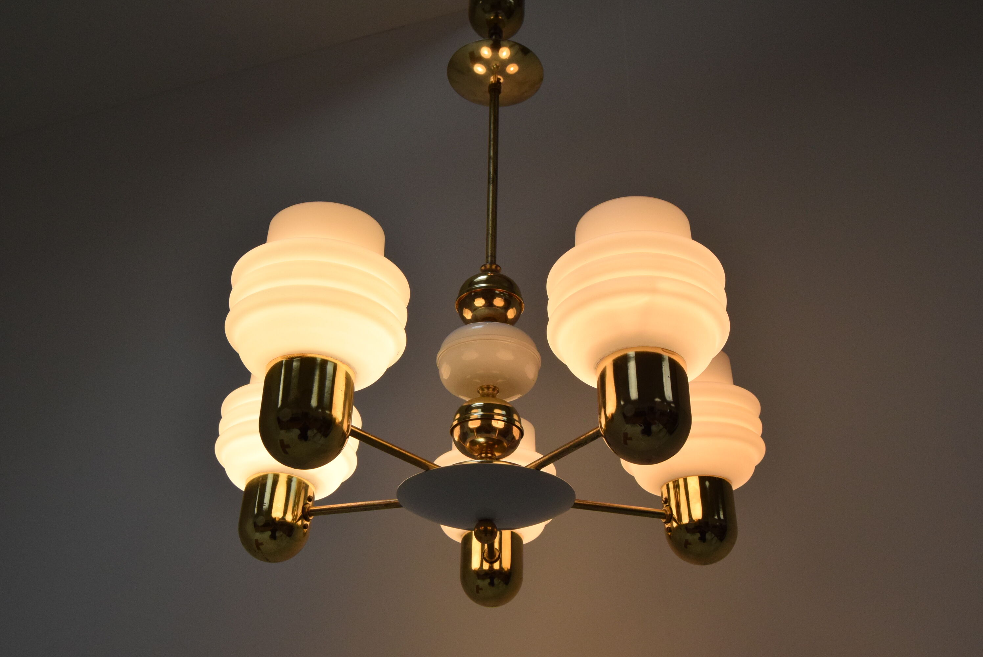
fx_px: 984
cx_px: 492
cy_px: 328
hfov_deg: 53.1
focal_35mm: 36
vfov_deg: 36.9
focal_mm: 24
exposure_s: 1/400
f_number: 10
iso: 1600
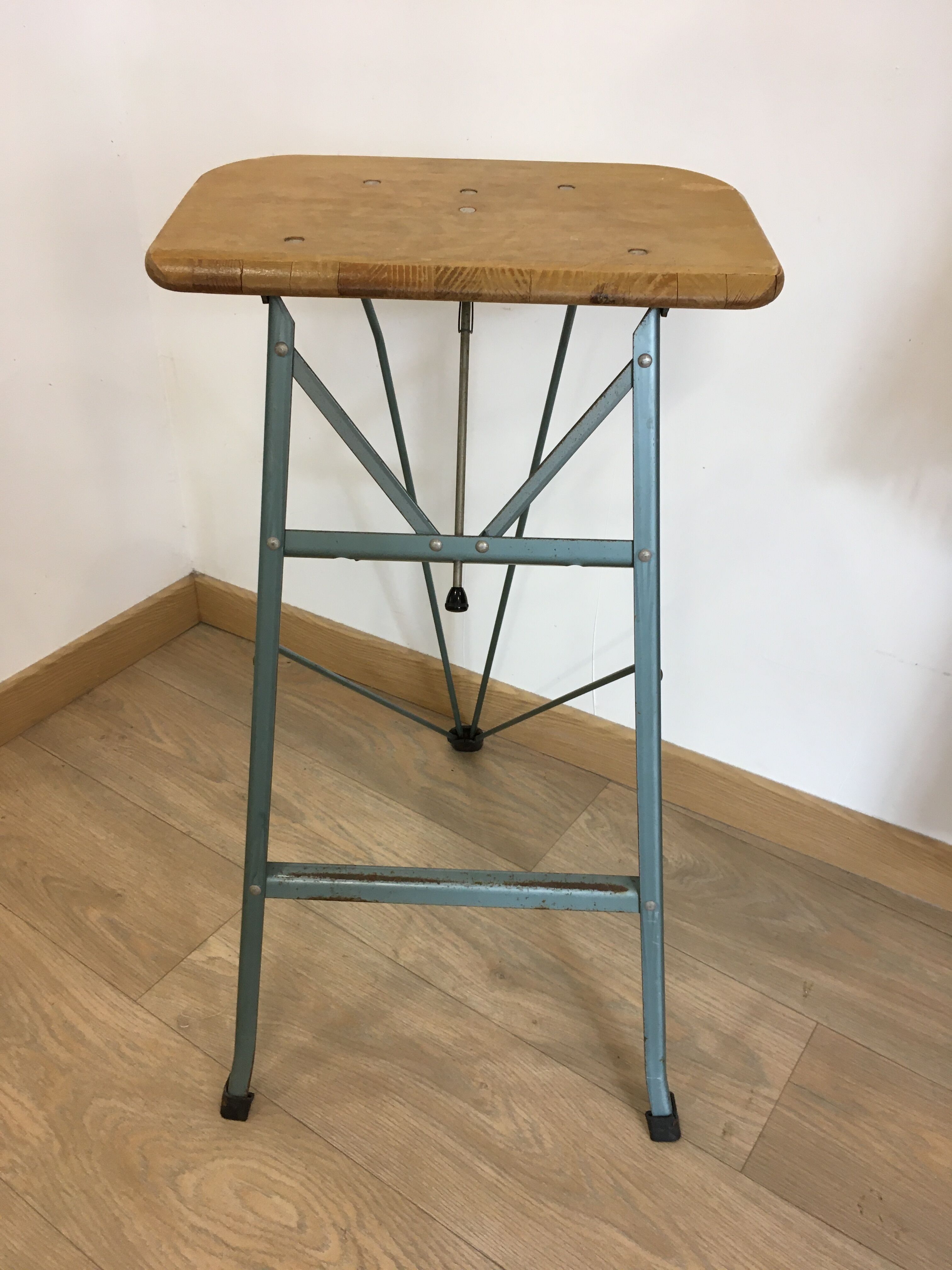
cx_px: 476
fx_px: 1063
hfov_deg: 48.2
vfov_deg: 61.7
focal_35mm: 29
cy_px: 635
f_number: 2.2
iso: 80
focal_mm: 4.15
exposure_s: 1/33
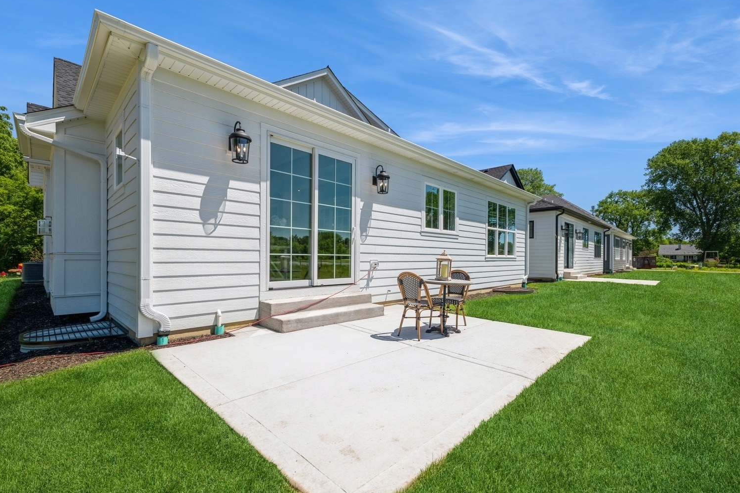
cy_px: 258
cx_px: 384
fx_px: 308
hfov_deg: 100.4
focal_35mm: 15
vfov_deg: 77.3
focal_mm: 14
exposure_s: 1/320
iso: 200
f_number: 8
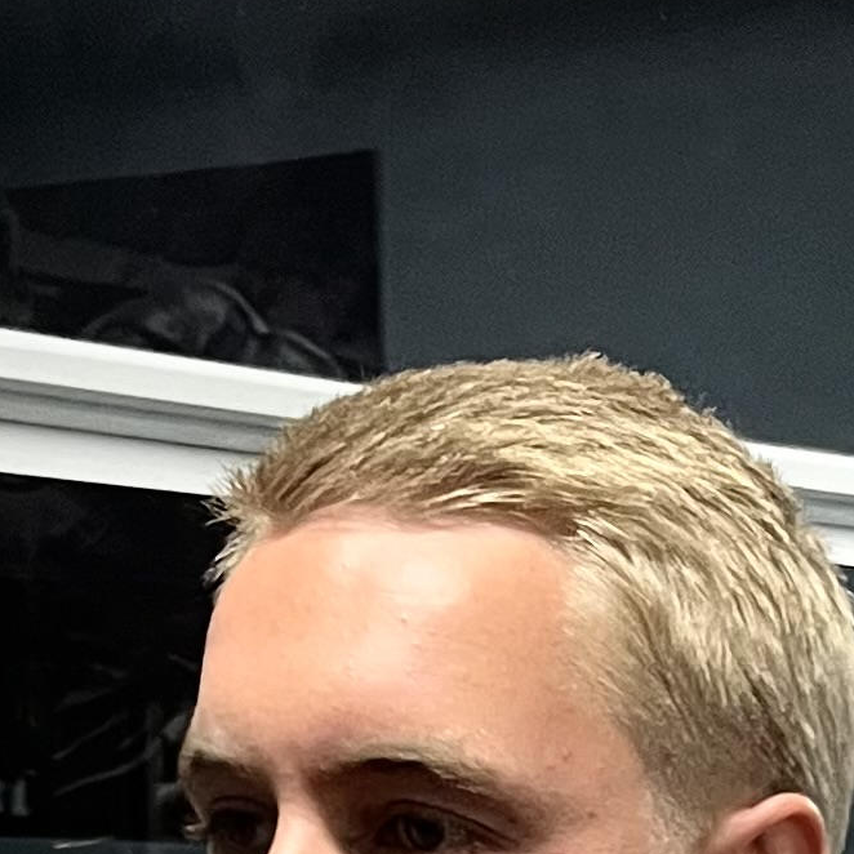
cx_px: 577
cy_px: 1696
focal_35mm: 140
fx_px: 3908
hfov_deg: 12.5
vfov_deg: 11.3
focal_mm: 5.1
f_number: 1.6
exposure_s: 1/50
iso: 250
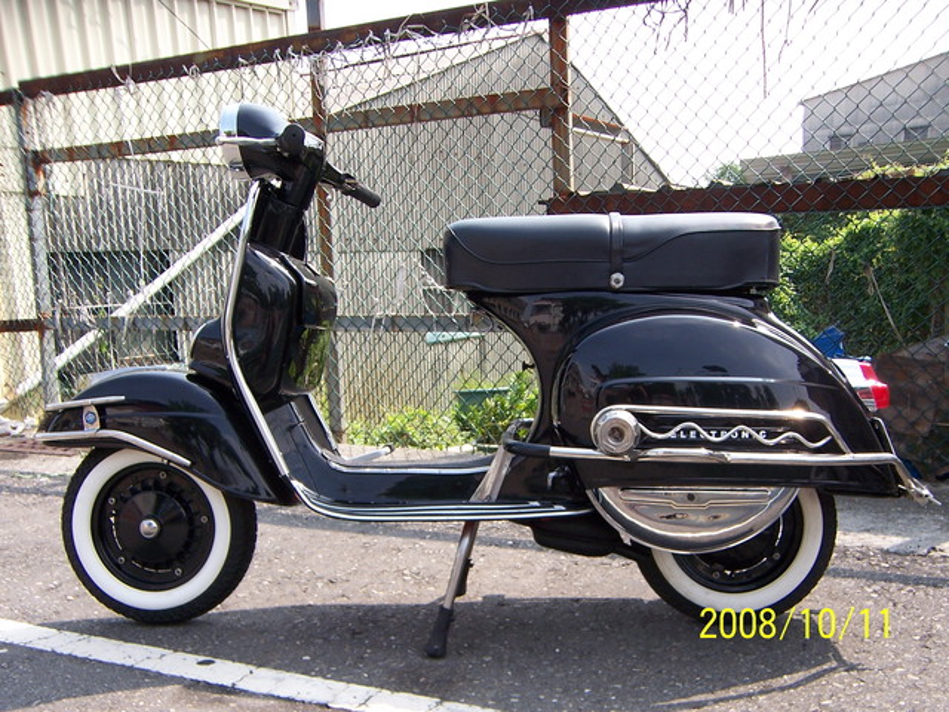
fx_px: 905
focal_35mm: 33
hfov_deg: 55.4
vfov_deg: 42.9
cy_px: 356
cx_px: 474
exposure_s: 1/350
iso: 80
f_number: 3.4
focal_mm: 5.5
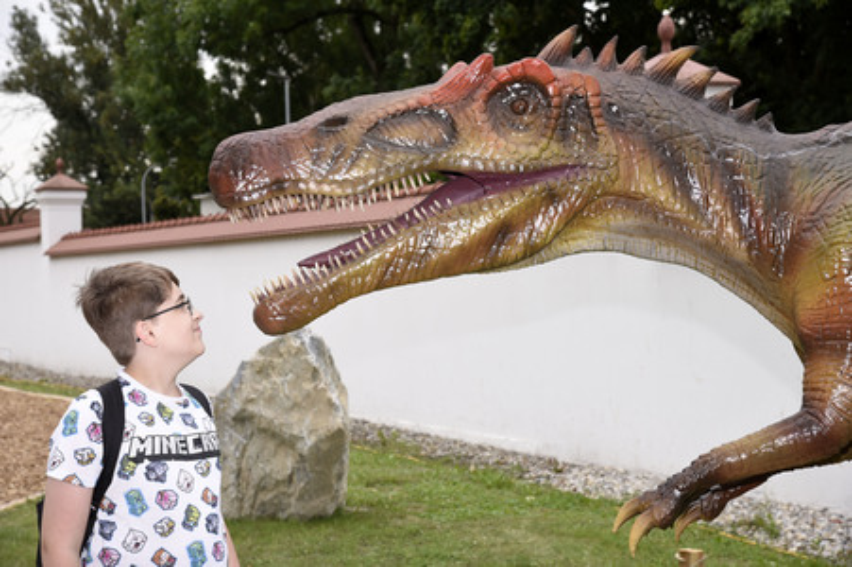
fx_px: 1939
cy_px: 284
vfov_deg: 16.6
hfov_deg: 24.8
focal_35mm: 82
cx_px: 426
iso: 500
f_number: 9
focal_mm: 82
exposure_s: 1/160
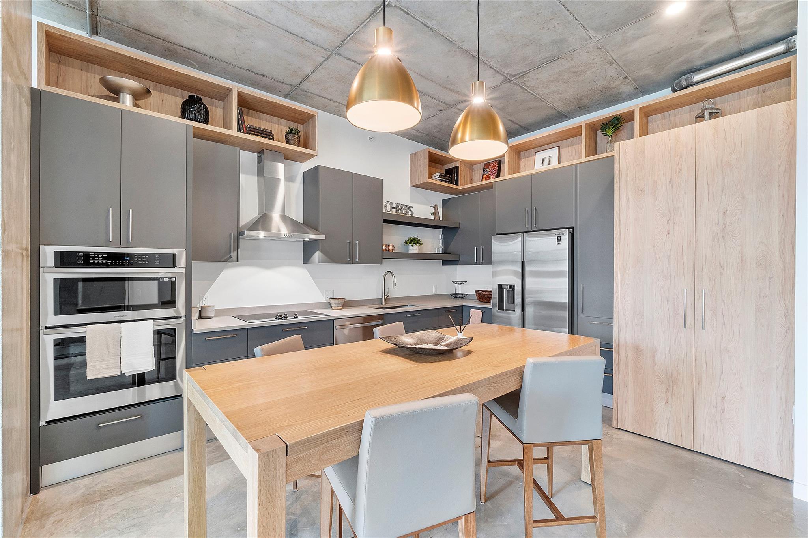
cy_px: 269
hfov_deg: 100.4
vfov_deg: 77.3
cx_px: 404
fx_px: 337
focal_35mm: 15
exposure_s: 1/2
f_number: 11
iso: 160
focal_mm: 10
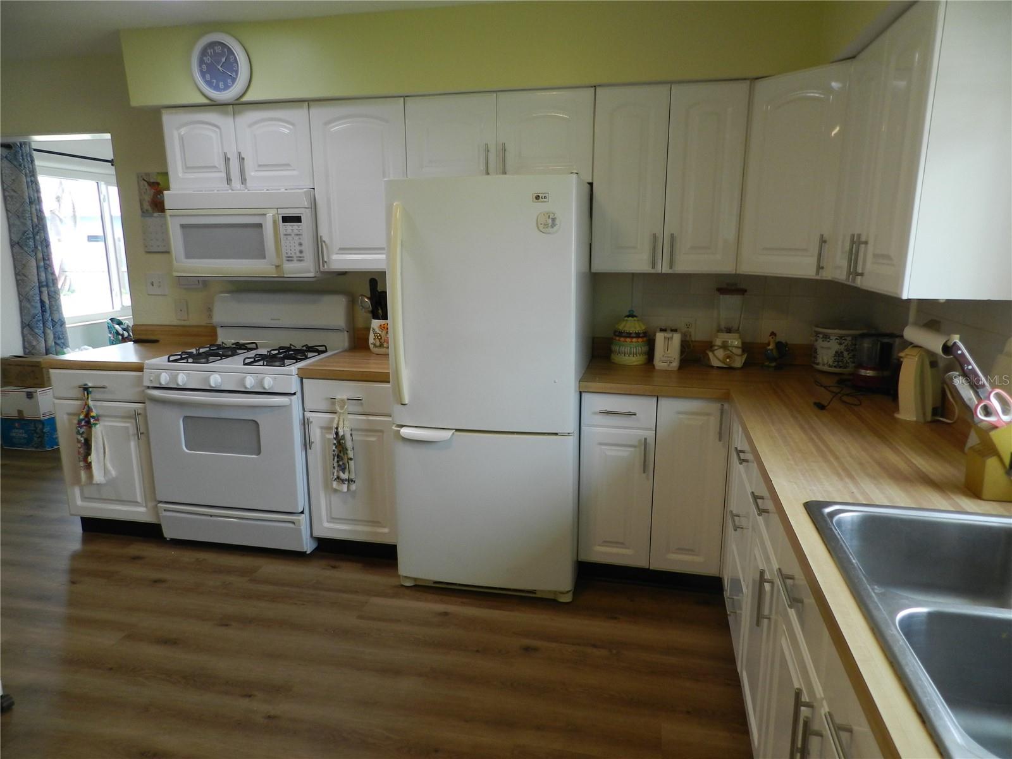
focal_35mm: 23
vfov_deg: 58.9
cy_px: 380
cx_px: 506
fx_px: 672
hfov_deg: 73.9
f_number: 3.4
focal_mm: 4
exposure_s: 1/60
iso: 160
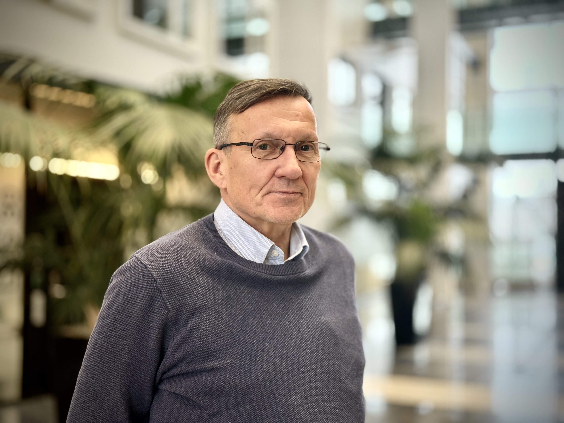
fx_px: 782
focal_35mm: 48
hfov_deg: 39.7
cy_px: 212
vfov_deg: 30.3
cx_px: 282
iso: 160
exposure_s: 1/50
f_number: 1.78
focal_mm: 6.76
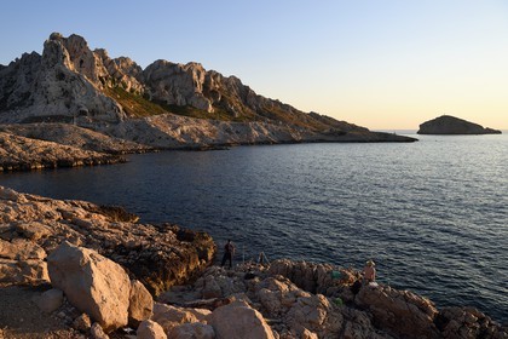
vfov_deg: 45.0
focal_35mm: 29
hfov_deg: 63.7
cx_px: 254
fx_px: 409
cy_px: 170
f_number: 9
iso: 200
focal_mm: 29
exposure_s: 1/200
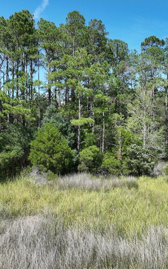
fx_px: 256
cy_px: 131
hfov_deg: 36.2
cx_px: 92
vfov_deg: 55.3
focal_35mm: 35
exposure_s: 1/1250
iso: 100
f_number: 2.8
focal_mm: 12.29
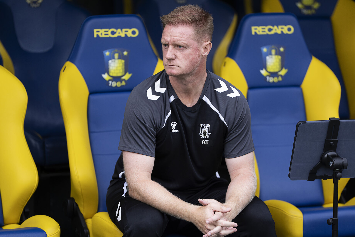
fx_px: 1972
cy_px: 118
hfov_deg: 10.3
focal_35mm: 200
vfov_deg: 6.9
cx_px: 178
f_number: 2.8
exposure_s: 1/1600
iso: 500
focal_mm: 200
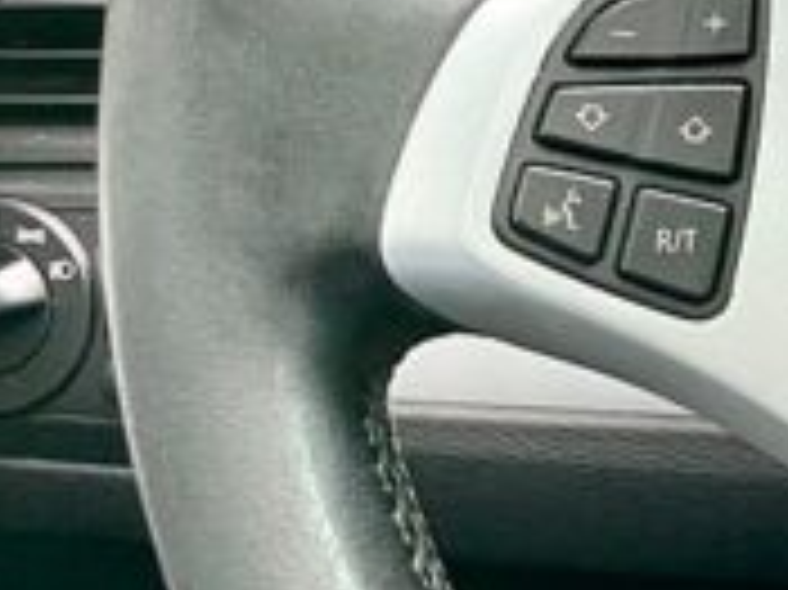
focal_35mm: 119
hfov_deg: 14.1
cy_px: 122
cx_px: 1540
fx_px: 2707
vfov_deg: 12.4
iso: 125
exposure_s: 1/71
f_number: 1.6
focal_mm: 4.2
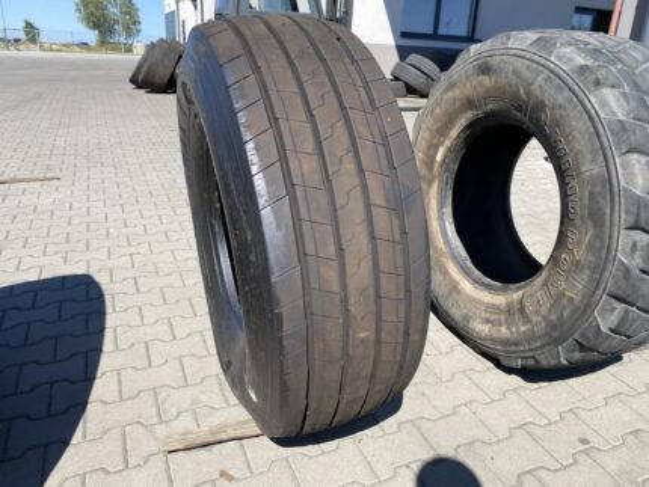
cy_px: 244
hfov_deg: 67.3
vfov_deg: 53.1
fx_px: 488
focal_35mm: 26
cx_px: 324
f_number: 1.8
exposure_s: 1/1629
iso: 32
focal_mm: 4.25
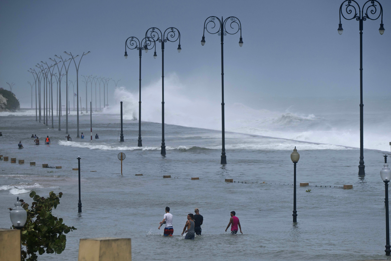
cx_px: 196
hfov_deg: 10.2
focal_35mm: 202
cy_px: 130
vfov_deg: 6.8
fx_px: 2194
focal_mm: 135
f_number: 3.2
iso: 320
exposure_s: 1/8000
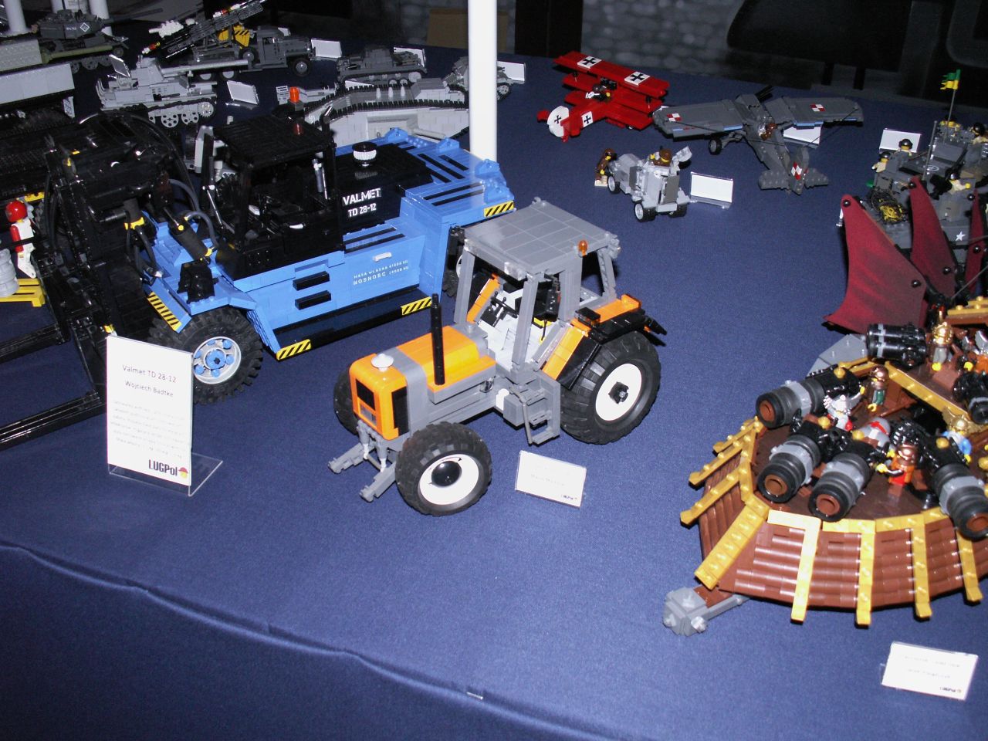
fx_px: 999
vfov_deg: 40.7
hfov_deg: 52.6
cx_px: 494
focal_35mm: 35
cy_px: 370
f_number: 2.8
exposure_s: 1/60
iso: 160
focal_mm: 5.86
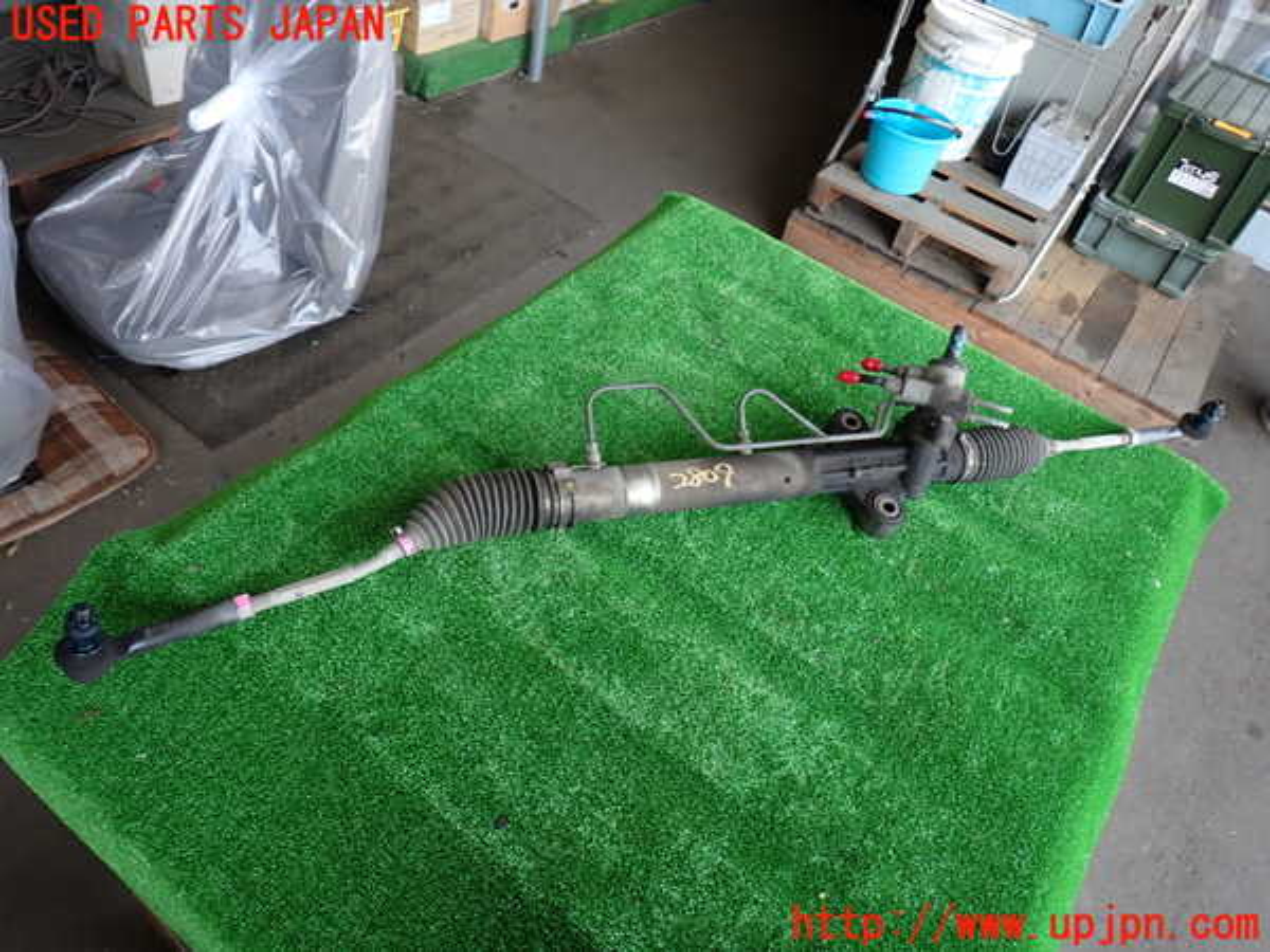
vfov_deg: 54.9
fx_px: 917
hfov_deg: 69.4
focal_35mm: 25
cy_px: 476
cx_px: 635
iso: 100
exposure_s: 1/100
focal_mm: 4.5
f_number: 2
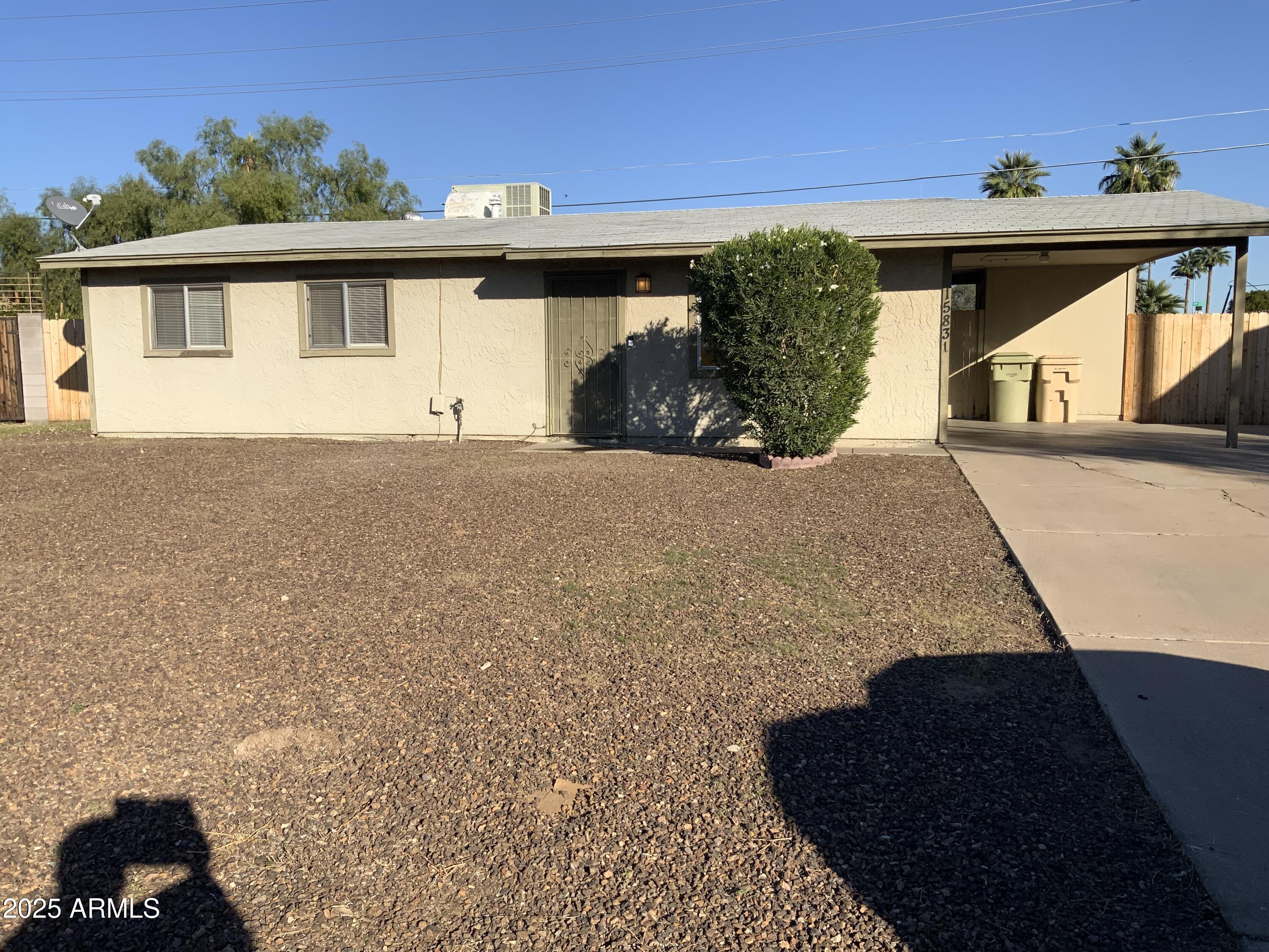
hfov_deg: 61.7
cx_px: 634
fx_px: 1063
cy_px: 476
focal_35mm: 29
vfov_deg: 48.2
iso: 20
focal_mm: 3
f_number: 1.8
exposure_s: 1/2227
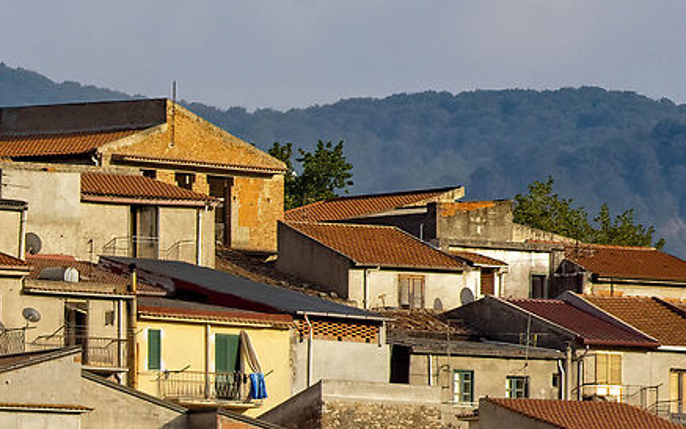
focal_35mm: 1374
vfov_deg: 1.0
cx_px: -1102
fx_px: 25685
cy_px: 966
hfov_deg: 1.5
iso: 1250
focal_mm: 300
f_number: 13
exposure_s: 1/500
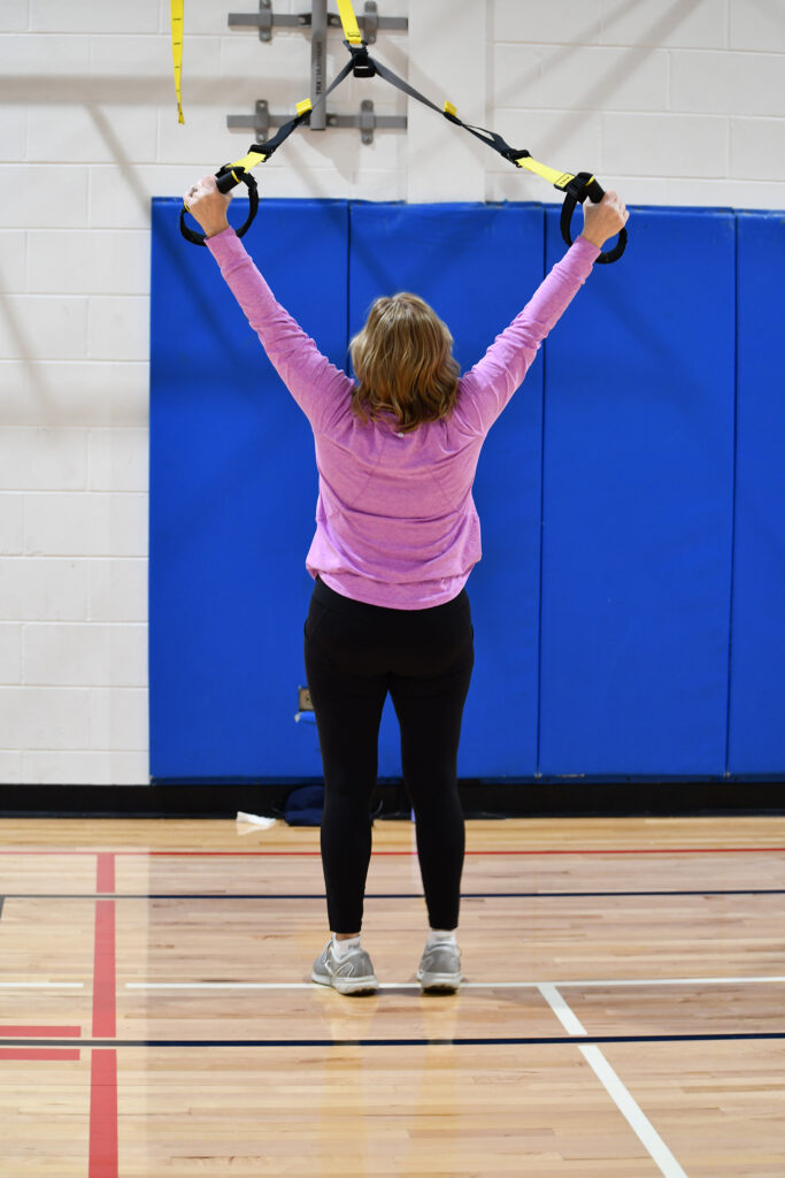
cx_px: 392
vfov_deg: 24.8
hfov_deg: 16.7
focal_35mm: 82
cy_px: 589
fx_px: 2681
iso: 640
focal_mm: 55
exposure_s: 1/30
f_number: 4
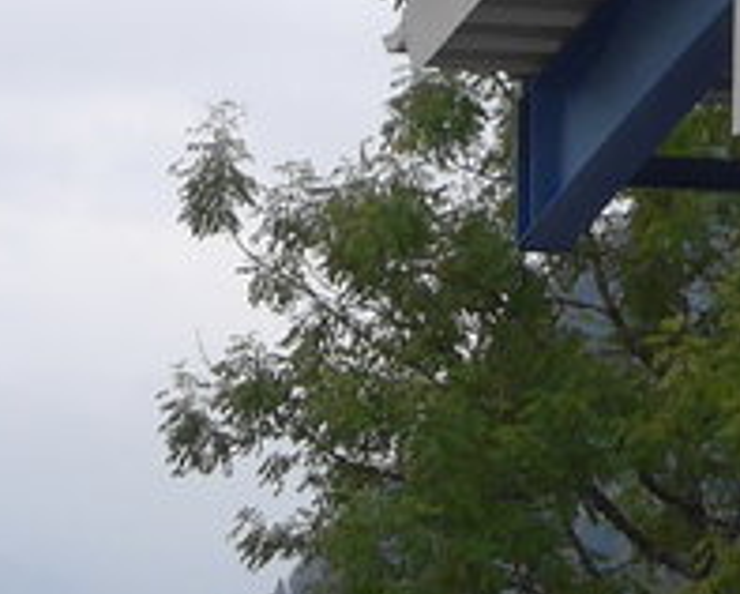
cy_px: 1143
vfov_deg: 2.7
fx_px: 12649
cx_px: 421
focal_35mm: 577
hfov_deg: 3.4
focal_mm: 19.2
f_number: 4.7
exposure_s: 1/80
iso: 125
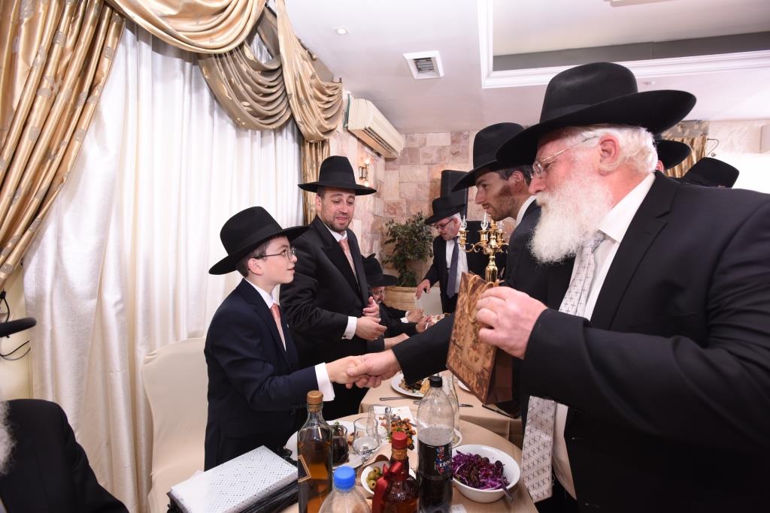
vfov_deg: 70.5
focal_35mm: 17
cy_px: 256
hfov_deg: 93.3
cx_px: 385
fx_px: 364
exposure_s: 1/125
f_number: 5
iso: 500
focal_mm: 17
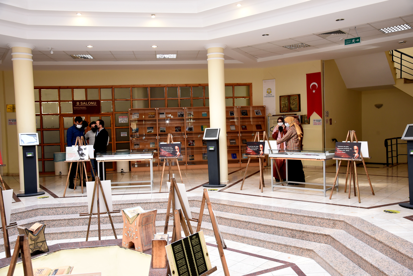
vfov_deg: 41.1
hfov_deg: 58.7
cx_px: 206
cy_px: 138
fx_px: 367
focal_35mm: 32
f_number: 7.1
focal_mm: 32
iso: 1600
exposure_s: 1/50
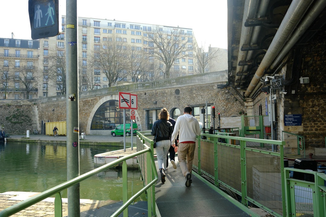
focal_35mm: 29
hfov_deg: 63.7
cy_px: 108
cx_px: 163
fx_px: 263
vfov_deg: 45.0
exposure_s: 1/105
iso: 125
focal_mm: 19.2
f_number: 5
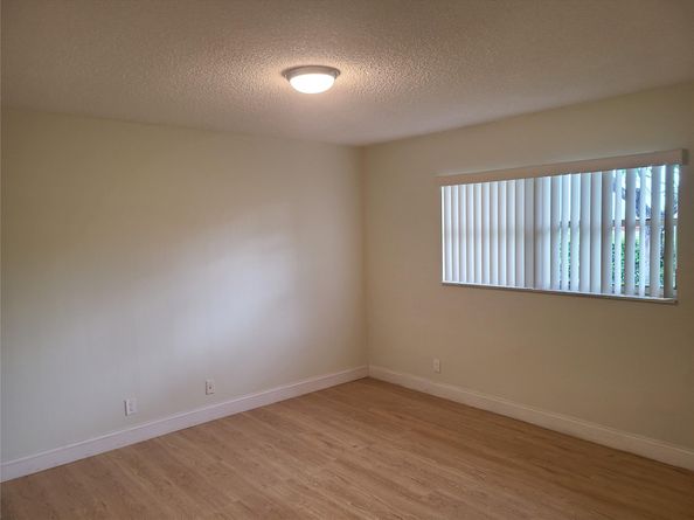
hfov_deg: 67.3
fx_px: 521
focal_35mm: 26
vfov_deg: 53.0
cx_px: 347
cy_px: 260
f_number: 1.8
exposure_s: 1/60
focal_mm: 5.4
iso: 100
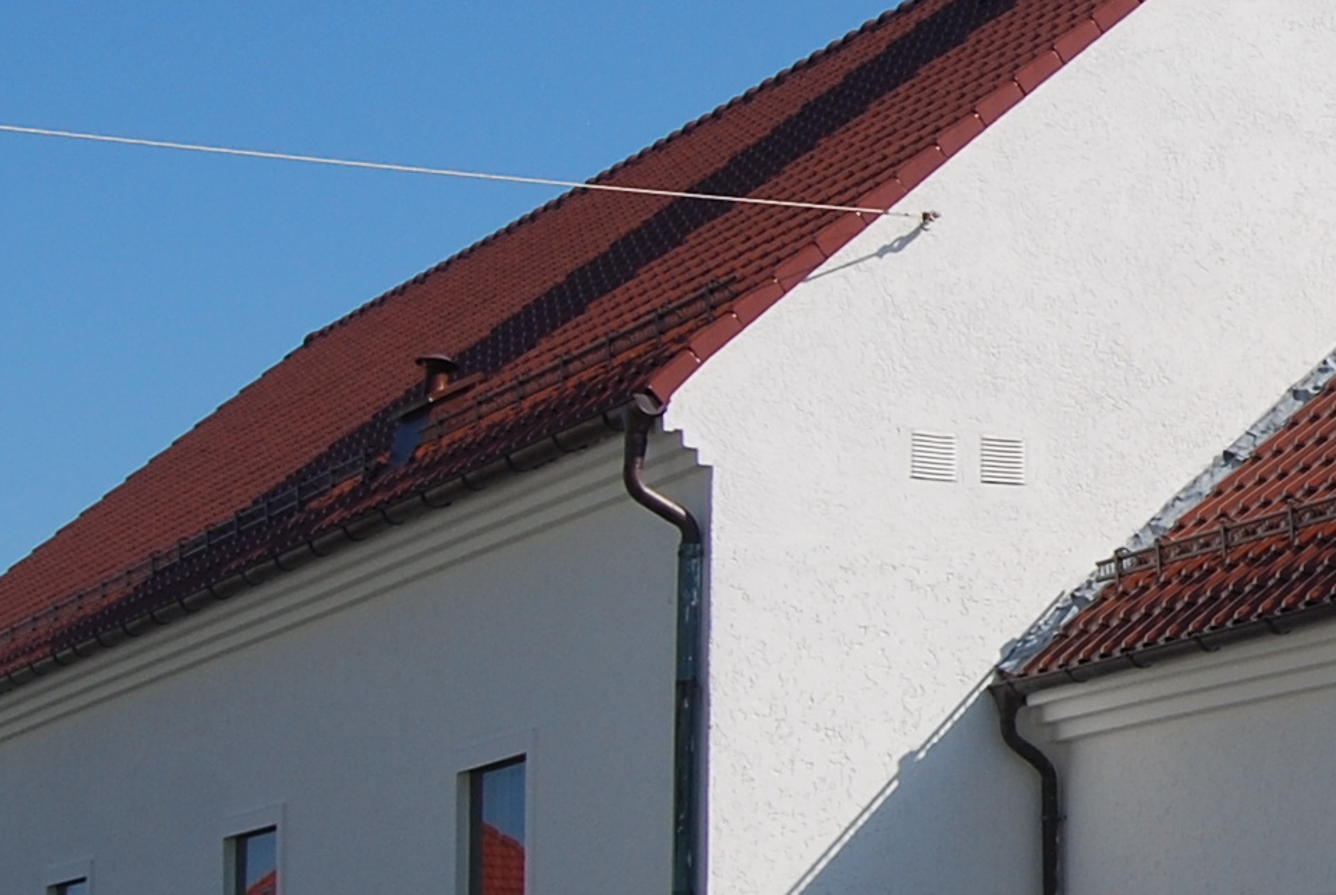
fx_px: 4050
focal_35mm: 109
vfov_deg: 12.6
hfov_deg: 17.3
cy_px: 355
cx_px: 1877
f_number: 10
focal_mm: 18
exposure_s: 1/250
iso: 125
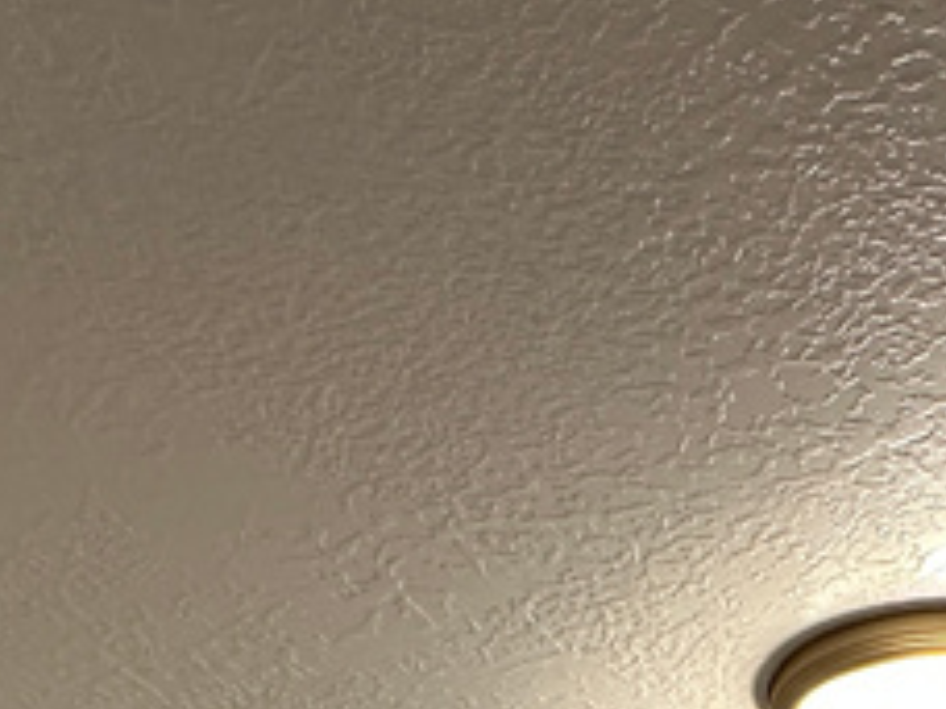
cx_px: 606
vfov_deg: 16.5
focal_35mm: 63
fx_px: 1722
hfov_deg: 30.6
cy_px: 1488
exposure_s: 1/120
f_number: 2.2
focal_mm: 2.22
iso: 250
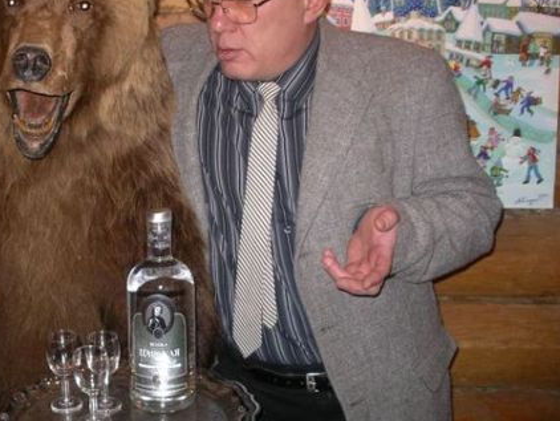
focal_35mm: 56
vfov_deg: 26.0
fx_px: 906
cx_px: 157
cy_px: 134
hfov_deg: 33.8
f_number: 2.8
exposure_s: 1/40
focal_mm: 7.8
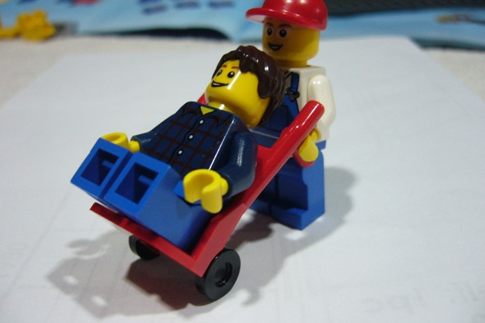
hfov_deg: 51.9
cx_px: 242
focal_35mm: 37
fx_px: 498
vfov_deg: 35.9
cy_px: 155
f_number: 2.8
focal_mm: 5.8
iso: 200
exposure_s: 1/10
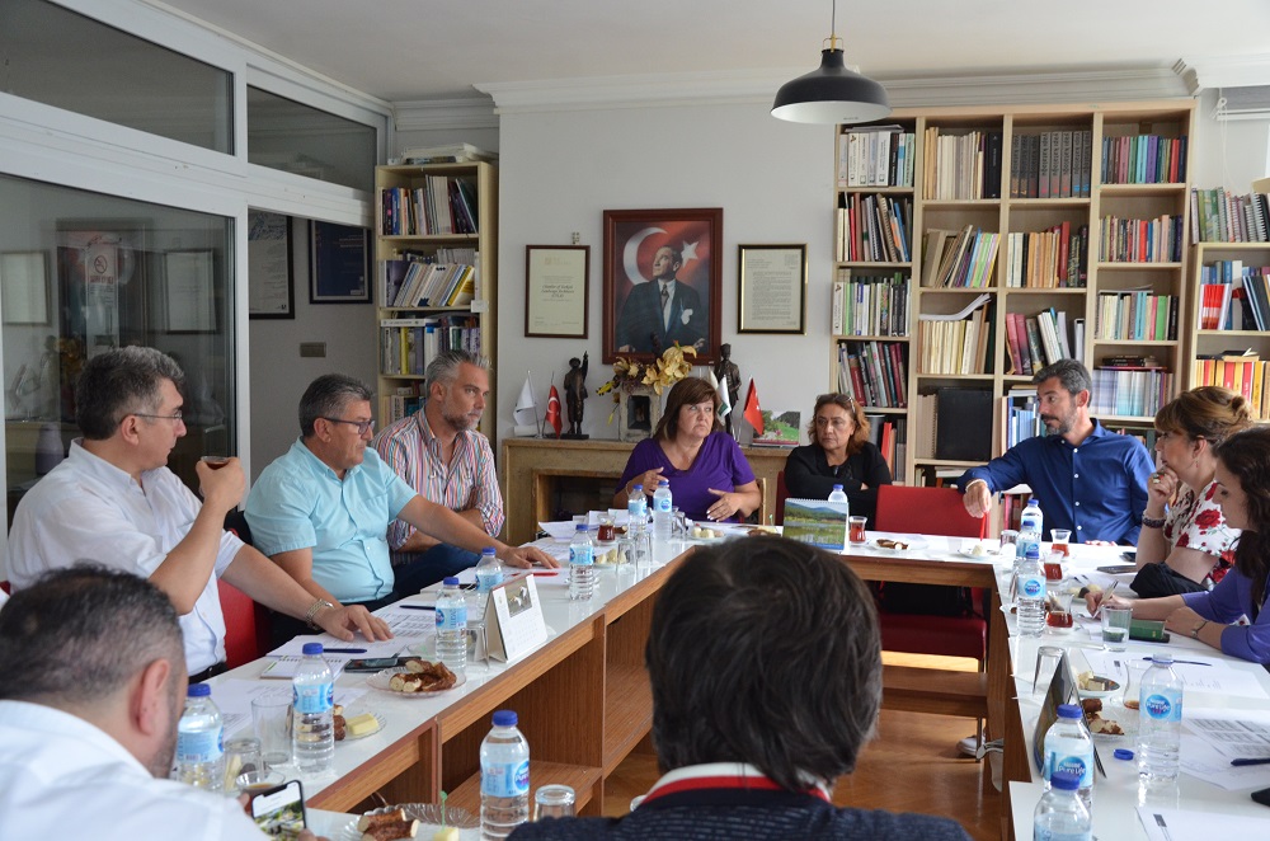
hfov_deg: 53.2
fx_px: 1267
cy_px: 420
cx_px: 635
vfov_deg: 36.7
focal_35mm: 36
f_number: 5.6
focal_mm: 24
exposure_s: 1/125
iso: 1250
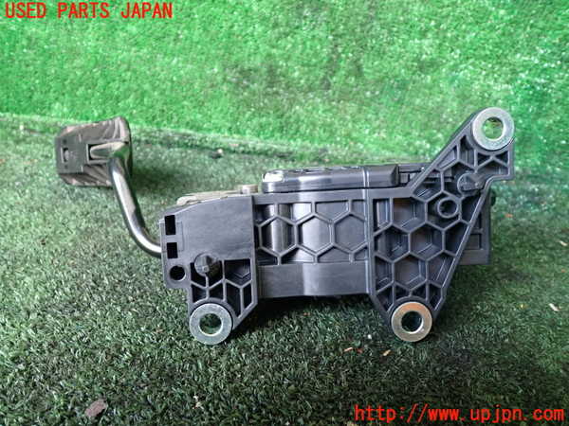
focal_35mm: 30
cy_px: 213
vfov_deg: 46.8
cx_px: 284
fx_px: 493
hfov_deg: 60.0
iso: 250
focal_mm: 5.4
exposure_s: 1/30
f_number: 2.3
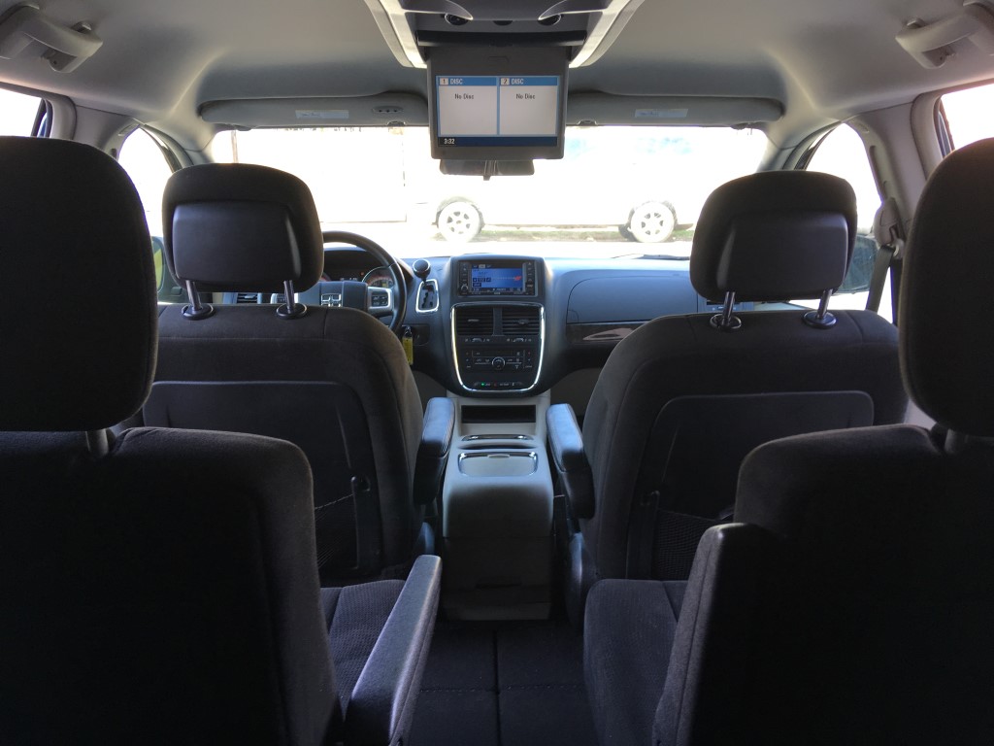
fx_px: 833
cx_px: 497
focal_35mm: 29
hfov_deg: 61.7
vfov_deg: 48.2
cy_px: 373
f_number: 2.2
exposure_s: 1/60
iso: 32
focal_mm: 4.15
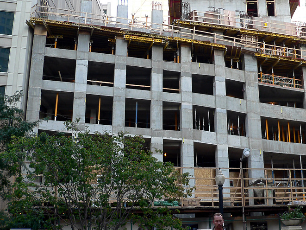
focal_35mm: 49
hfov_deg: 38.4
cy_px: 93
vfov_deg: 29.6
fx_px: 433
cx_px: 206
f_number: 2.8
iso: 80
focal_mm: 6
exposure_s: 1/60
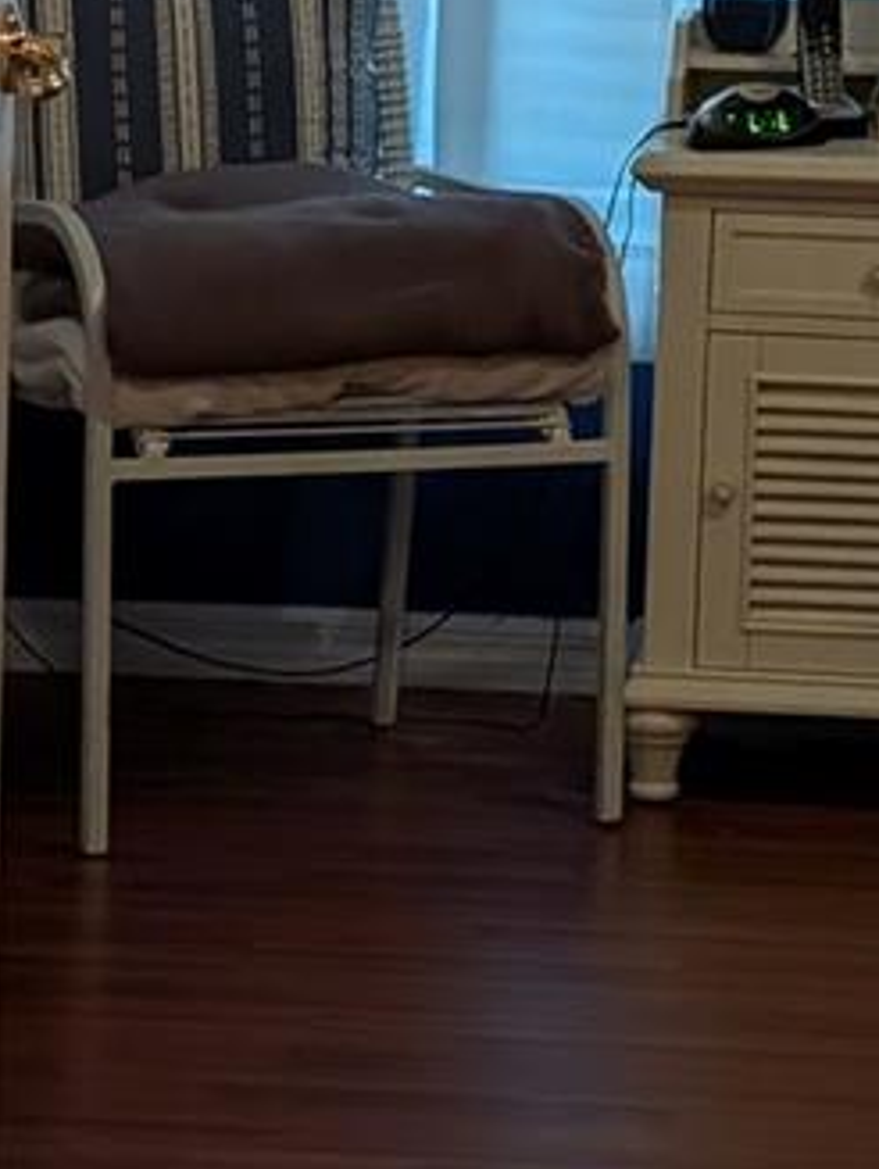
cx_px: 352
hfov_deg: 8.3
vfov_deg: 11.0
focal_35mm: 180
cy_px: 458
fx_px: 6082
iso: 445
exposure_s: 1/120
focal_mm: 6.9
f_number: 1.68
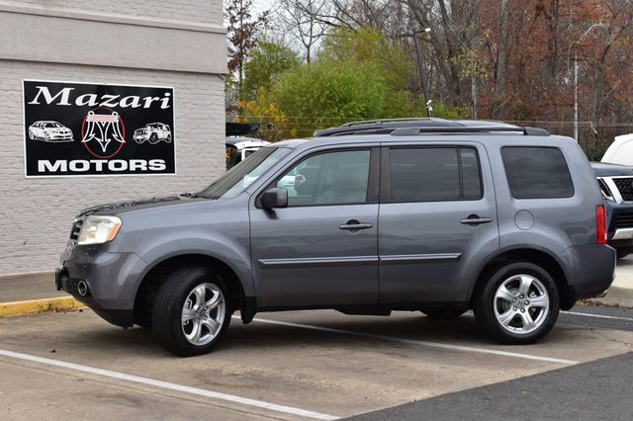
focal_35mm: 68
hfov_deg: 29.9
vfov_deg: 20.1
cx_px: 316
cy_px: 210
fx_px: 1186
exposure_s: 1/80
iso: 400
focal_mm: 45
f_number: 9
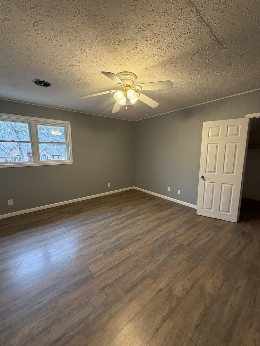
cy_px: 173
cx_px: 130
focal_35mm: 14
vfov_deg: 102.1
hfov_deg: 85.7
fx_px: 140
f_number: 2.2
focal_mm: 2.22
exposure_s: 1/60
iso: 250
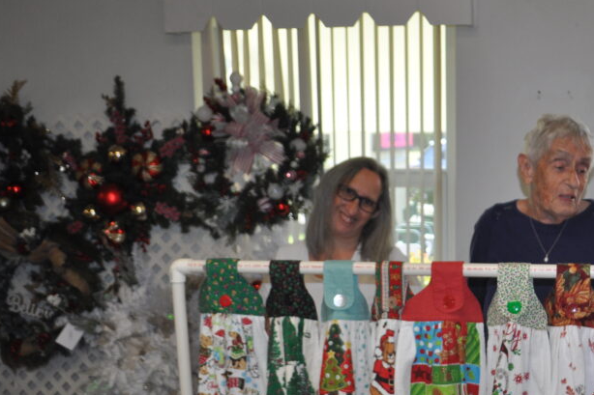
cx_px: 460
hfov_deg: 38.4
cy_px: 287
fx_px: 825
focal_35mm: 50
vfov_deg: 26.7
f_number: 3.8
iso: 400
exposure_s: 1/160
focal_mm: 20
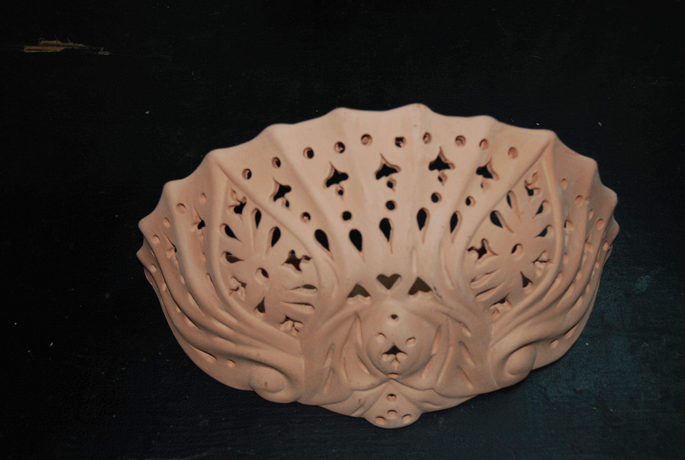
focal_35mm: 46
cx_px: 342
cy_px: 230
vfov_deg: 29.1
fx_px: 887
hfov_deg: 42.2
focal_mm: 31
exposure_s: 1/125
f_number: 4
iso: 100
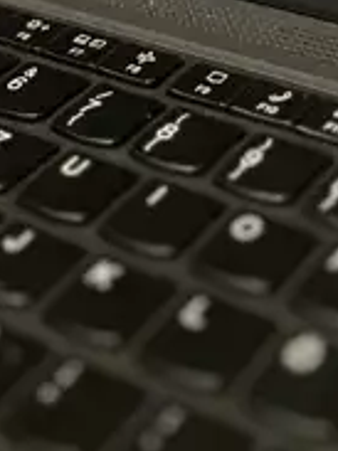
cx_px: 345
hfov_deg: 13.5
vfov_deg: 15.1
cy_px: -426
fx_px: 1408
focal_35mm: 108
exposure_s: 1/50
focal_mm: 5.1
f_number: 1.6
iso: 250
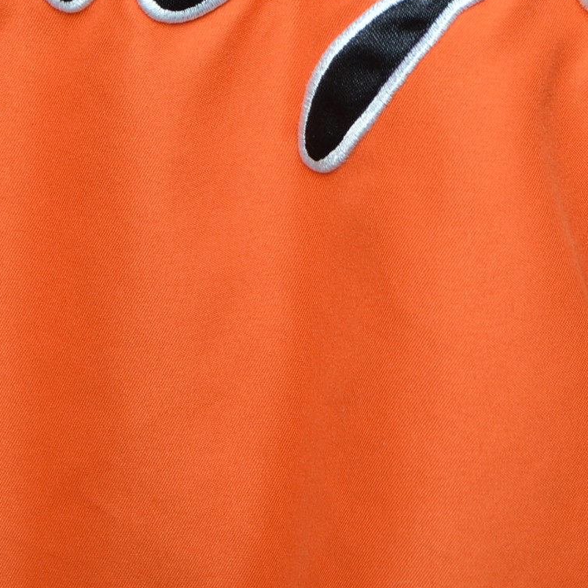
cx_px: 287
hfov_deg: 11.0
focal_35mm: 159
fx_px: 3050
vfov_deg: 10.8
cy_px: -91
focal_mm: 31
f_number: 4.2
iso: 200
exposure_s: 1/200
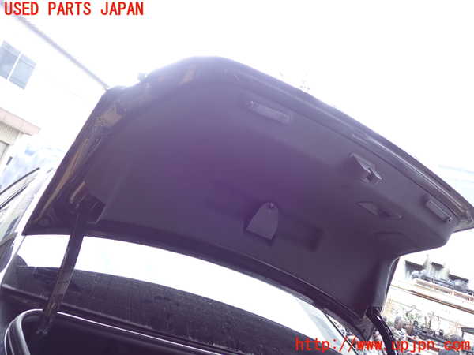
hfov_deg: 60.0
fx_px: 411
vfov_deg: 46.8
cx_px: 237
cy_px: 178
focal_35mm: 30
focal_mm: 5.4
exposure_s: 1/80
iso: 100
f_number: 2.3
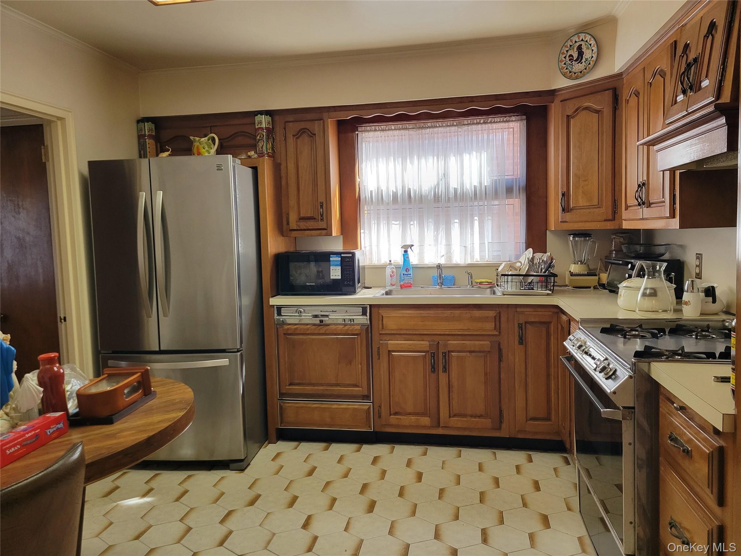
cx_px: 370
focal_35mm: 26
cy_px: 278
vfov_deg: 53.1
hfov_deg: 67.3
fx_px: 557
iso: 250
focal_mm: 5.4
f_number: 1.8
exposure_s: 1/120
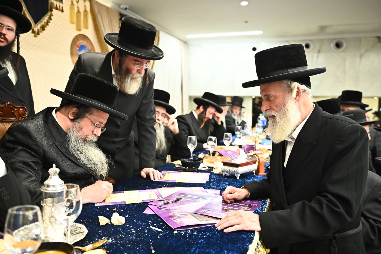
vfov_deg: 41.1
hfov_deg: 58.7
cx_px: 190
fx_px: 338
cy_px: 127
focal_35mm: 32
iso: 3200
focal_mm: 32
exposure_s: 1/200
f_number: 3.2
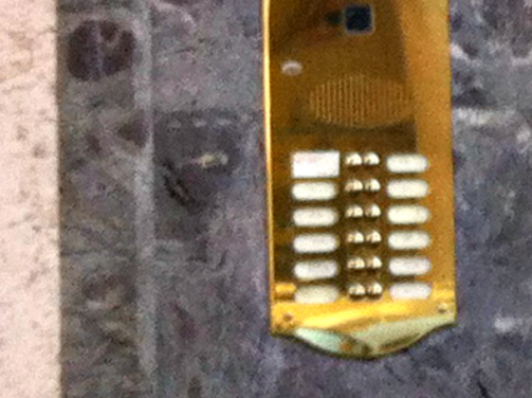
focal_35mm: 229
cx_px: 1618
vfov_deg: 6.5
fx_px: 3515
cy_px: 117
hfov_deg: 7.5
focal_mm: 3.85
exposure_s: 1/100
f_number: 2.8
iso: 125
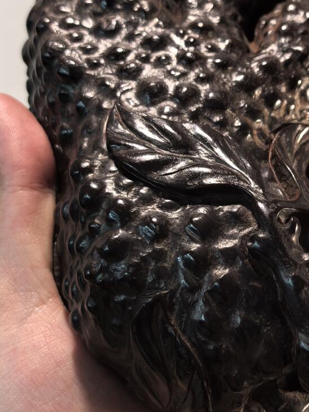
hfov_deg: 21.0
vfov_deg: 28.9
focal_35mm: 67
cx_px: 327
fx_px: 797
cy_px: 172
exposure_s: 1/835
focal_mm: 6.98
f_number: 2
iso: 2500
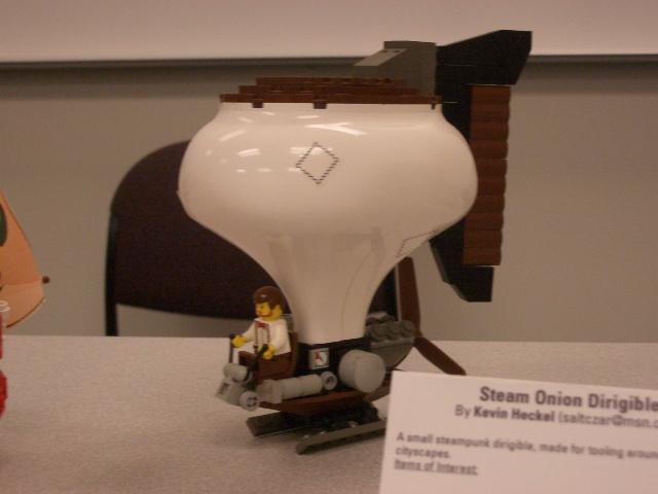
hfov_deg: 31.2
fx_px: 1179
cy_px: 247
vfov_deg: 23.7
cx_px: 329
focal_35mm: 62
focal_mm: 10.2
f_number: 3.5
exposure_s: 1/50
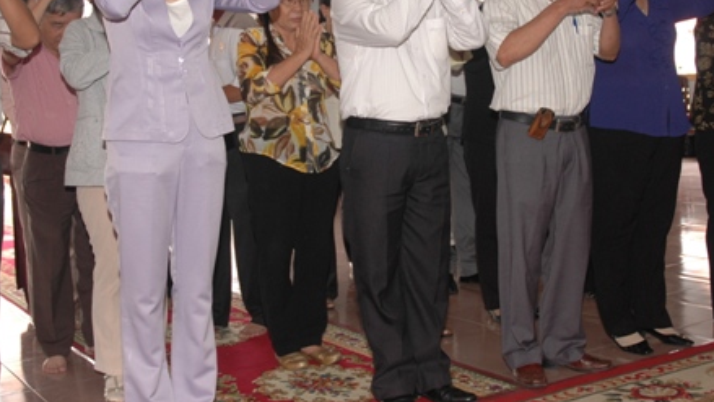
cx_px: 330
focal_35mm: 55
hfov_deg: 37.8
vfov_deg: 21.7
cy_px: 103
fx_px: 1041
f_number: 3.8
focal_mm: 24
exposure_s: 1/50
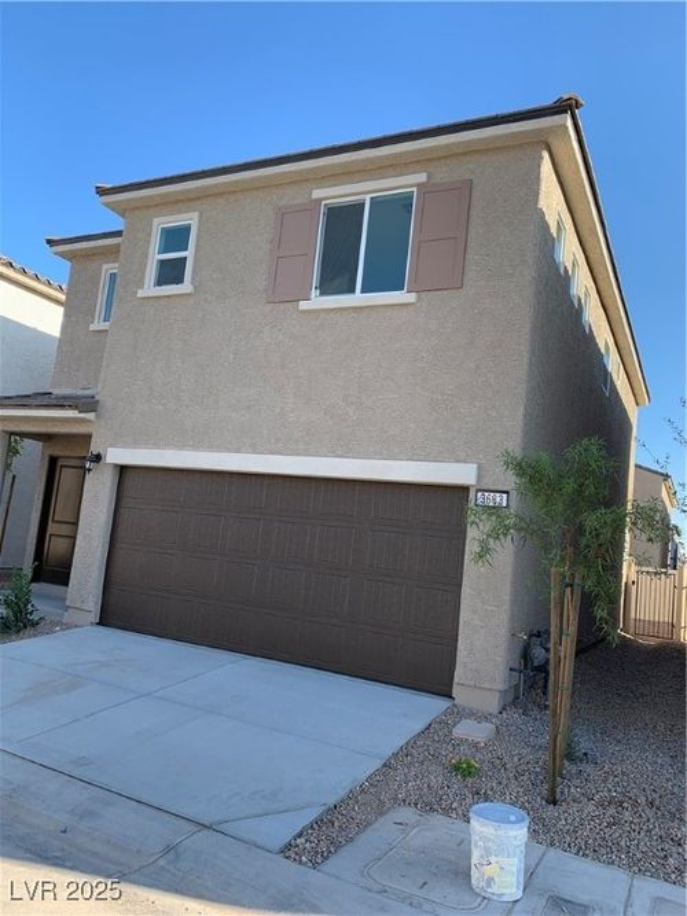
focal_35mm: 26
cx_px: 344
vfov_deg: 67.3
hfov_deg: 53.0
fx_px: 688
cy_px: 458
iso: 25
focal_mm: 4.25
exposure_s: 1/601
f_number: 1.8
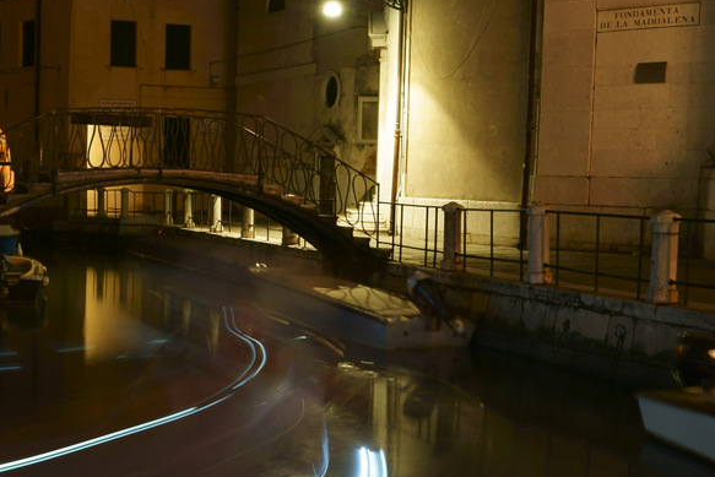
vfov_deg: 23.4
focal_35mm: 58
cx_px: 157
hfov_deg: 33.6
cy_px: 256
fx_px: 1152
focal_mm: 22
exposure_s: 10
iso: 100
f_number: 4.5
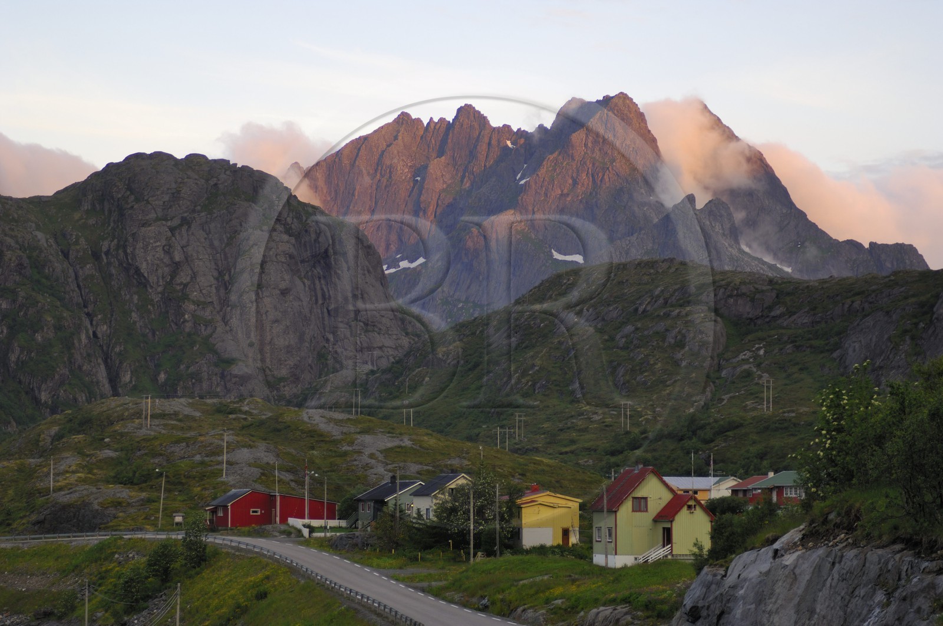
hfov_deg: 26.0
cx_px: 472
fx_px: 2040
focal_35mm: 78
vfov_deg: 17.4
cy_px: 313
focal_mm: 52
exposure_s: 1/100
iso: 100
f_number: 2.8
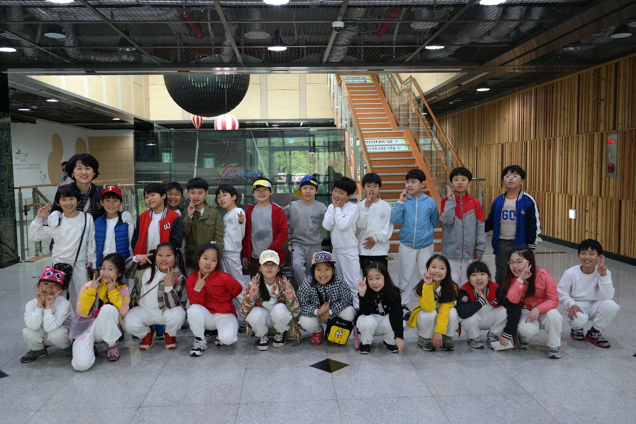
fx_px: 530
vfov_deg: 43.6
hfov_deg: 61.9
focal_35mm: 30
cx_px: 318
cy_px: 212
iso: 400
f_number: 3.5
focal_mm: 20
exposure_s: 1/40
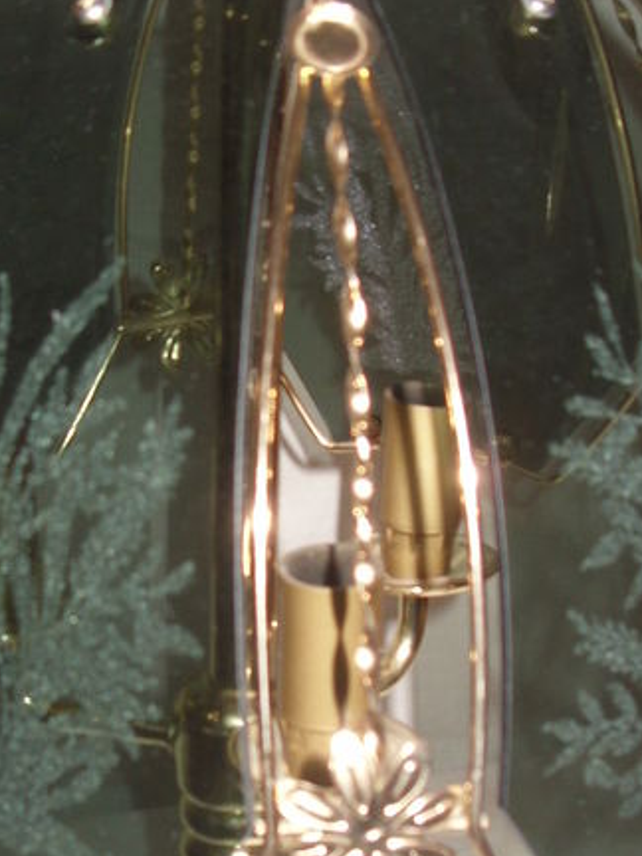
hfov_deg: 16.8
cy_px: 571
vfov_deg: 22.2
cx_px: 236
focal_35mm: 88
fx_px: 2176
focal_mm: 6.3
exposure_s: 1/30
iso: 50
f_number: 2.8
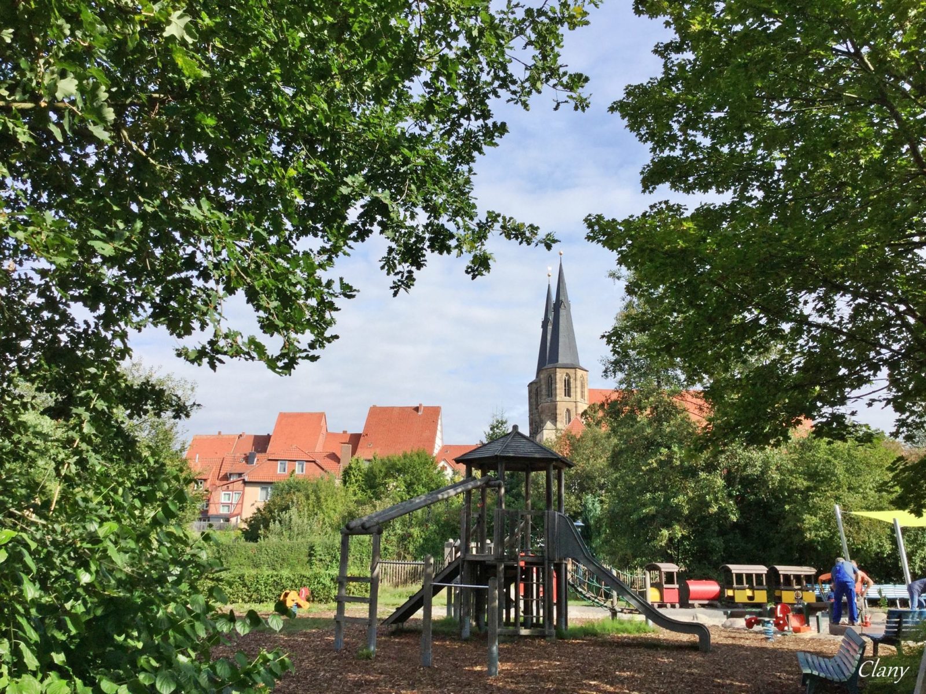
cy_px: 347
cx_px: 463
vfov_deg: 45.4
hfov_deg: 58.4
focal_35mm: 31
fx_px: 829
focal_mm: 3.3
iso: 25
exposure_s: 1/1217
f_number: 2.4
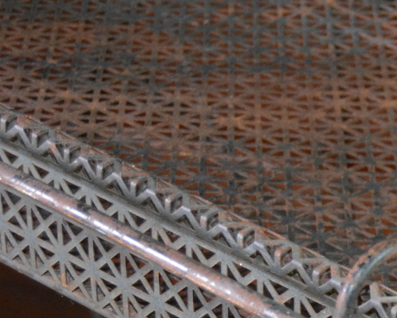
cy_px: 327
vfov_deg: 9.1
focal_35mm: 169
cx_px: 548
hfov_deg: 11.1
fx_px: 1981
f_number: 4.5
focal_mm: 35
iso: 3200
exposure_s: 1/60
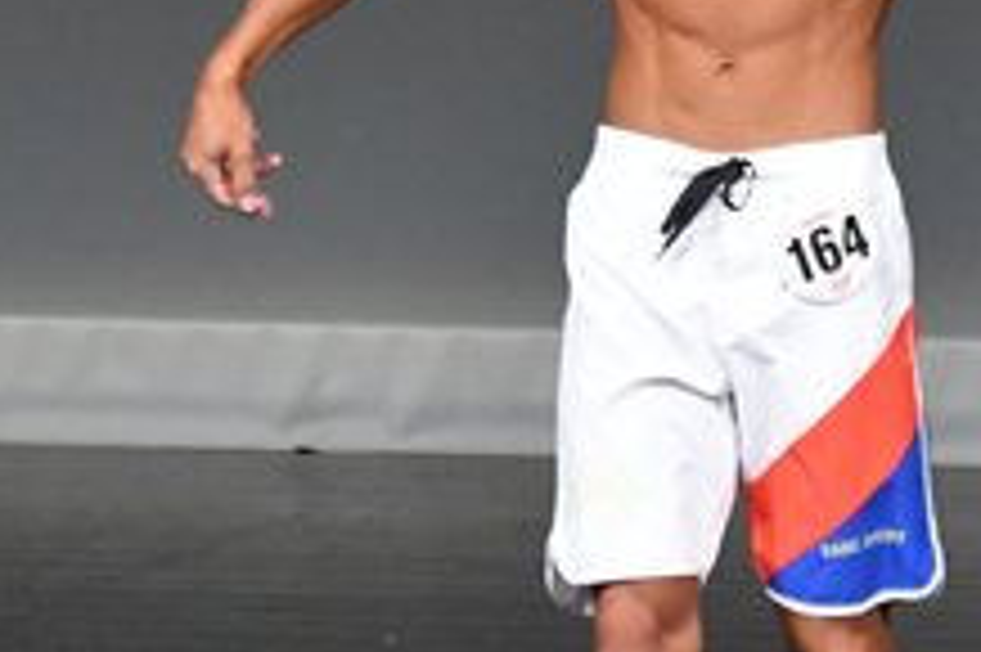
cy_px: 234
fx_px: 33437
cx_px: 1001
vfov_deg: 1.1
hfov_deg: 1.7
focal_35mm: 1228
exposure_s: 1/400
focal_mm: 230
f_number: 5.6
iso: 5000
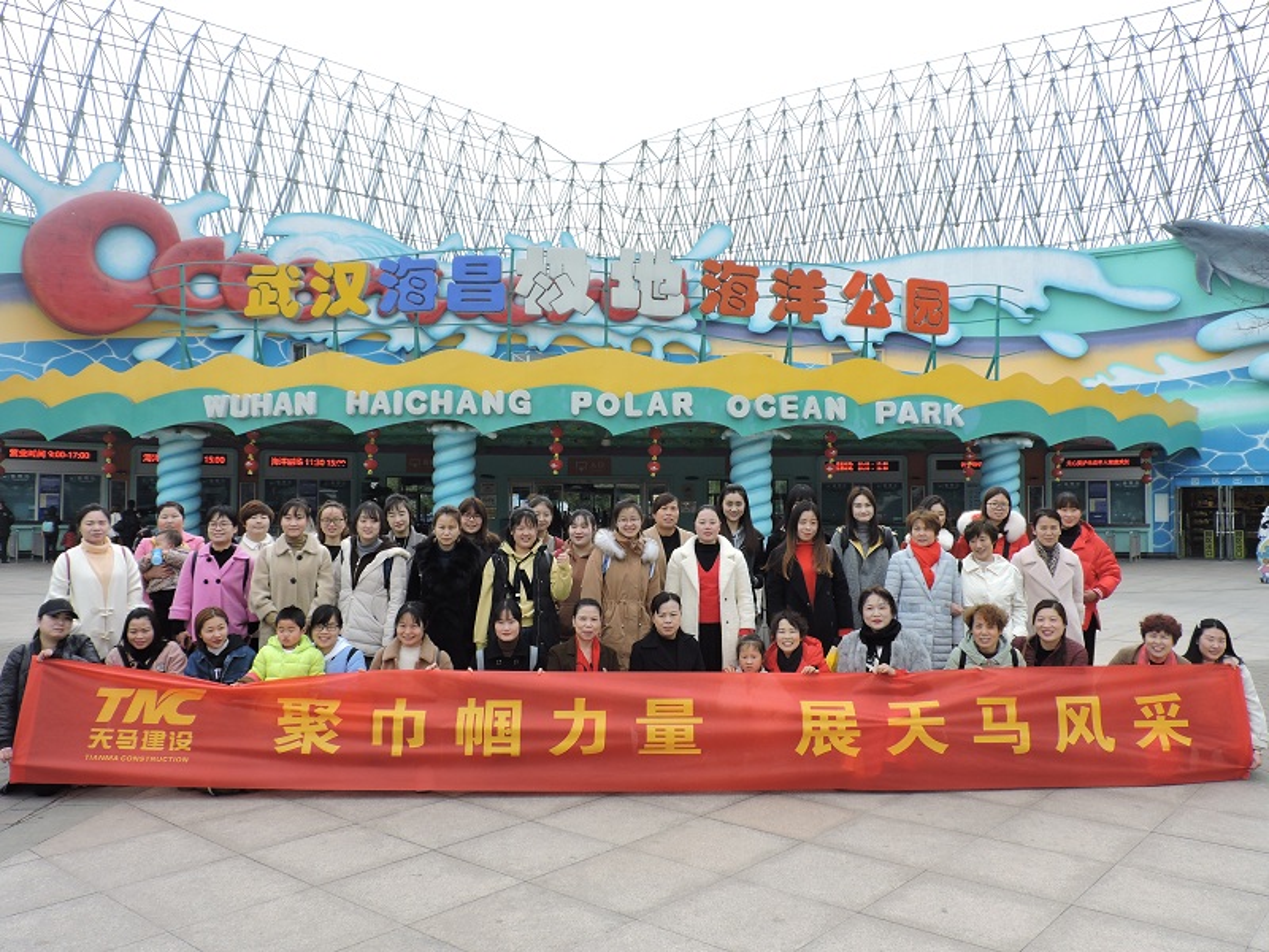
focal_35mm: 28
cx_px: 634
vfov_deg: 49.7
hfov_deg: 63.4
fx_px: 1026
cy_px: 476
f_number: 3.1
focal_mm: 5
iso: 100
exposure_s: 1/500
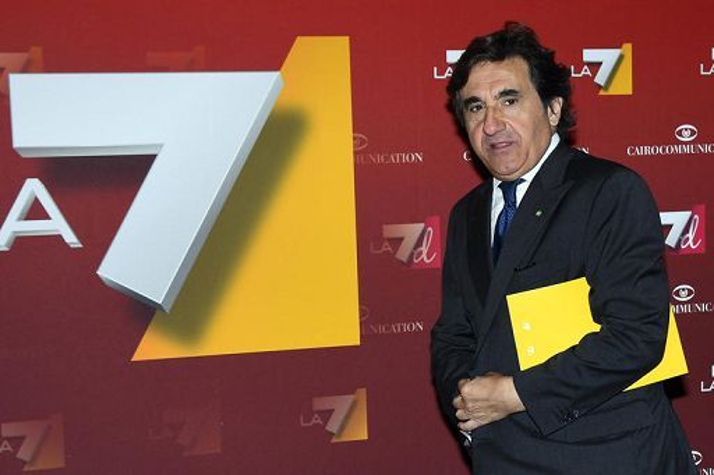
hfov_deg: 35.1
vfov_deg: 23.8
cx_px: 357
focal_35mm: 57
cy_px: 238
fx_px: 1130
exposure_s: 1/125
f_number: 5.6
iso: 500
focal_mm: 38
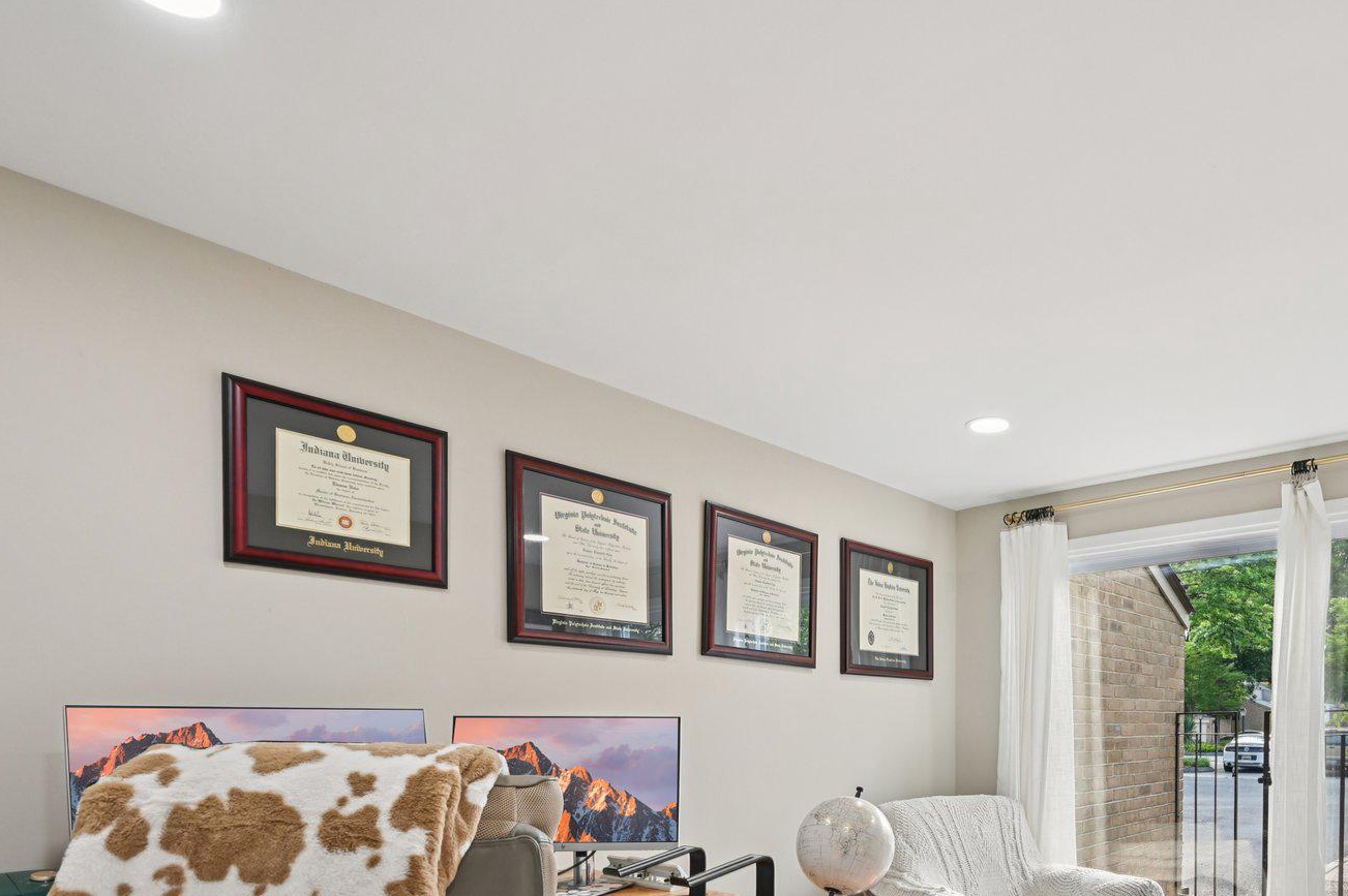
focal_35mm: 22
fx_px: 823
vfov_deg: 53.7
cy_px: 703
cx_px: 896
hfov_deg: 76.2
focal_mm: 14
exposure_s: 1/20
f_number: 8
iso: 100
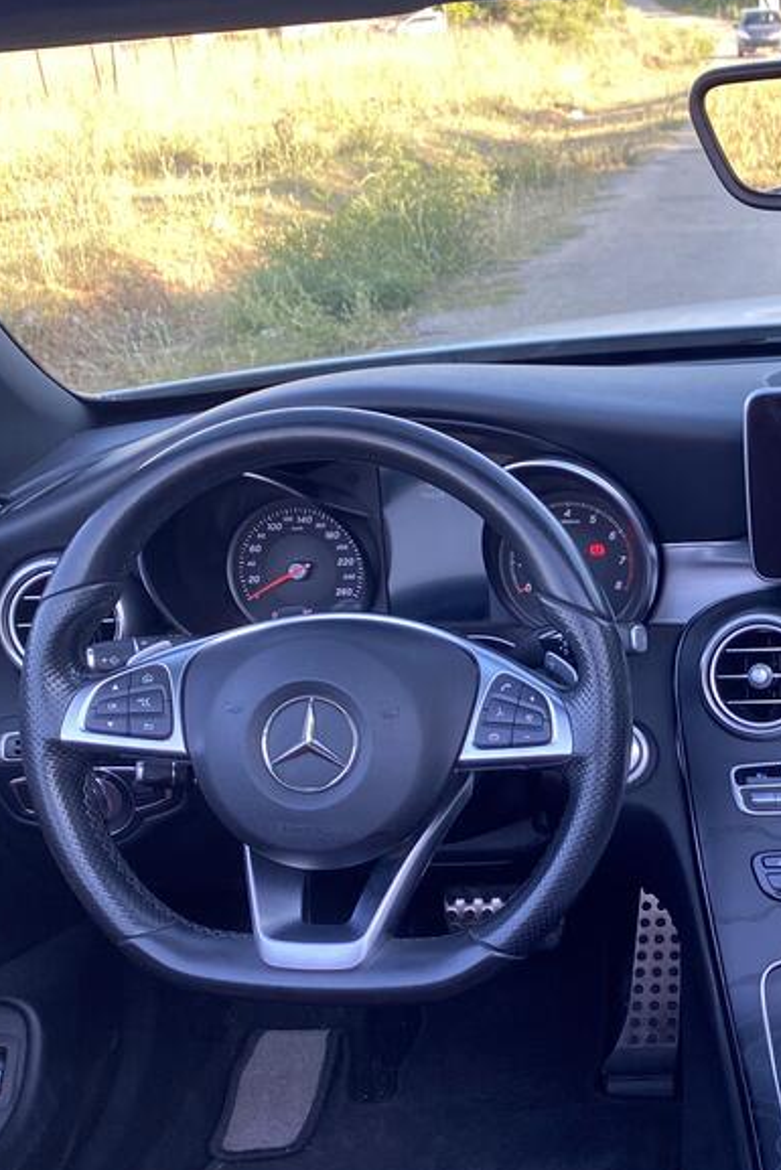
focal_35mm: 48
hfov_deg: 26.5
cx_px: 789
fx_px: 1561
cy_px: 746
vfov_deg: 40.8
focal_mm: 4.25
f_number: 1.8
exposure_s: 1/121
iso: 80
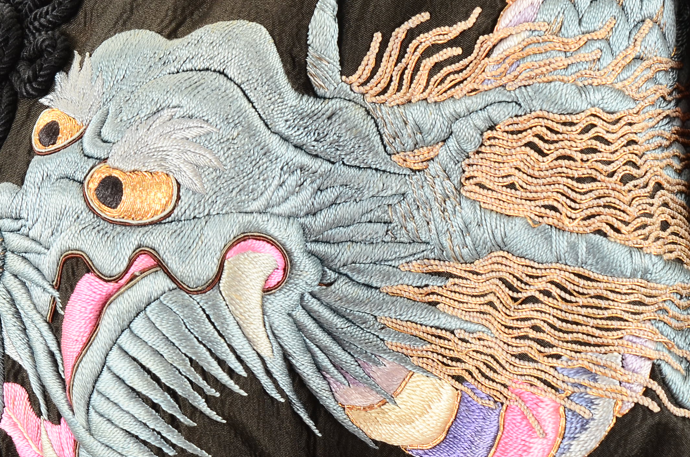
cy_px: 289
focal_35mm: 144
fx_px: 2752
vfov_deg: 9.5
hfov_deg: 14.2
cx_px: 163
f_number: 10
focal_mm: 55
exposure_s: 1/40
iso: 320
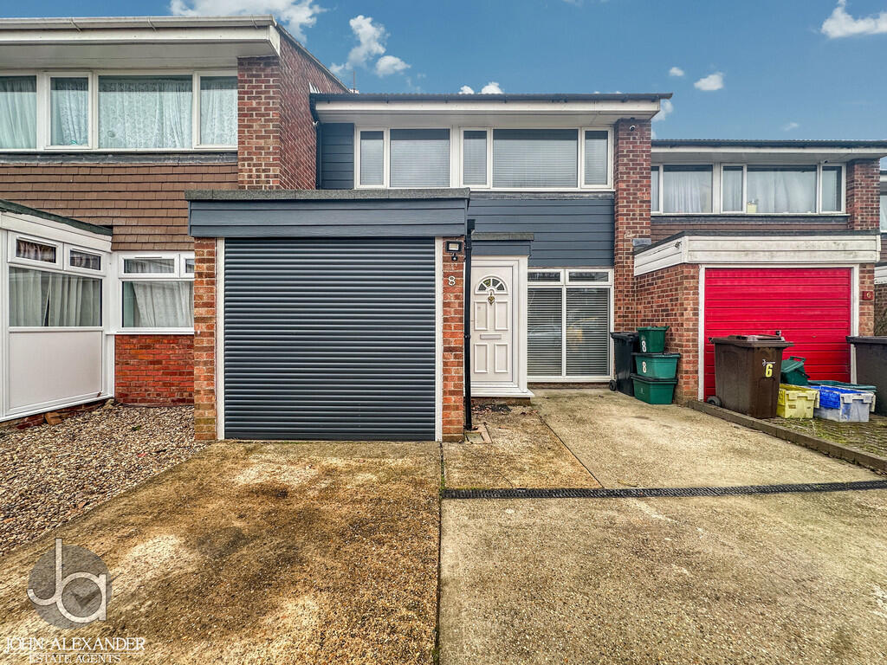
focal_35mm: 14
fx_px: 359
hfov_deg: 102.1
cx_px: 444
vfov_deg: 85.7
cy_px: 332
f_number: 2.2
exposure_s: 1/100
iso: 40
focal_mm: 2.22
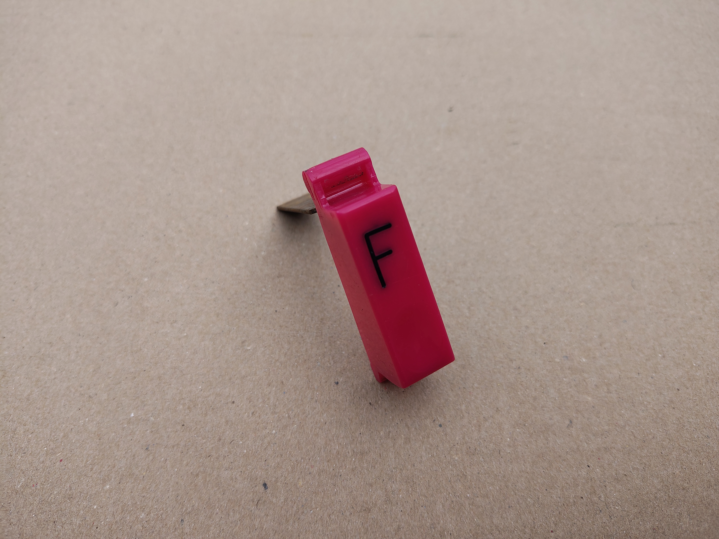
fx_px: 498
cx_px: 360
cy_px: 270
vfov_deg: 56.8
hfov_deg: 71.6
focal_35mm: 24
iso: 100
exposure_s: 1/592
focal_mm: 5.56
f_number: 1.8
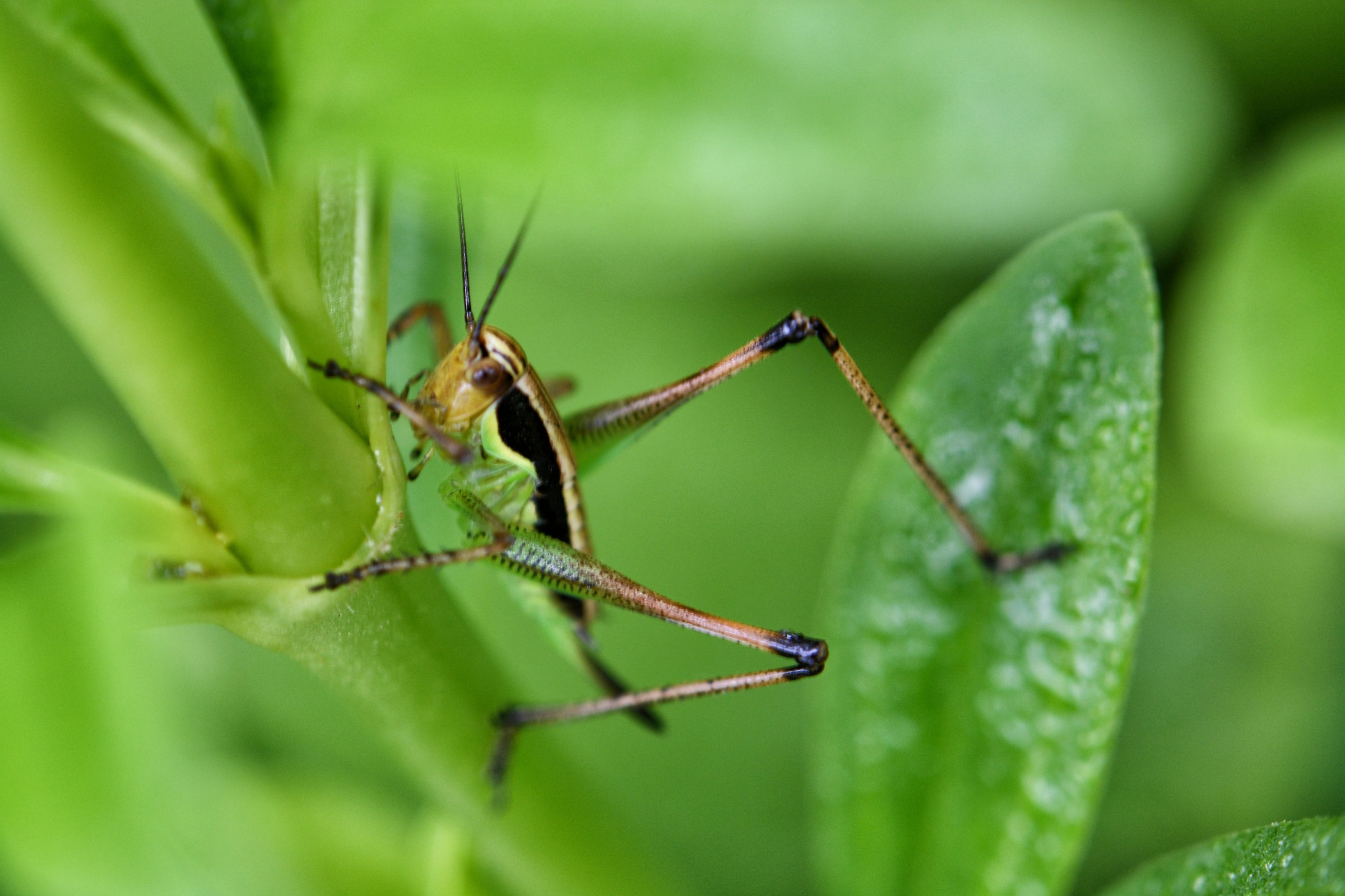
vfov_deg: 10.8
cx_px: 672
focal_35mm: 128
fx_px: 4763
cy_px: 448
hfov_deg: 16.1
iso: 500
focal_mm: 85
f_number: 5.6
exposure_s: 1/125
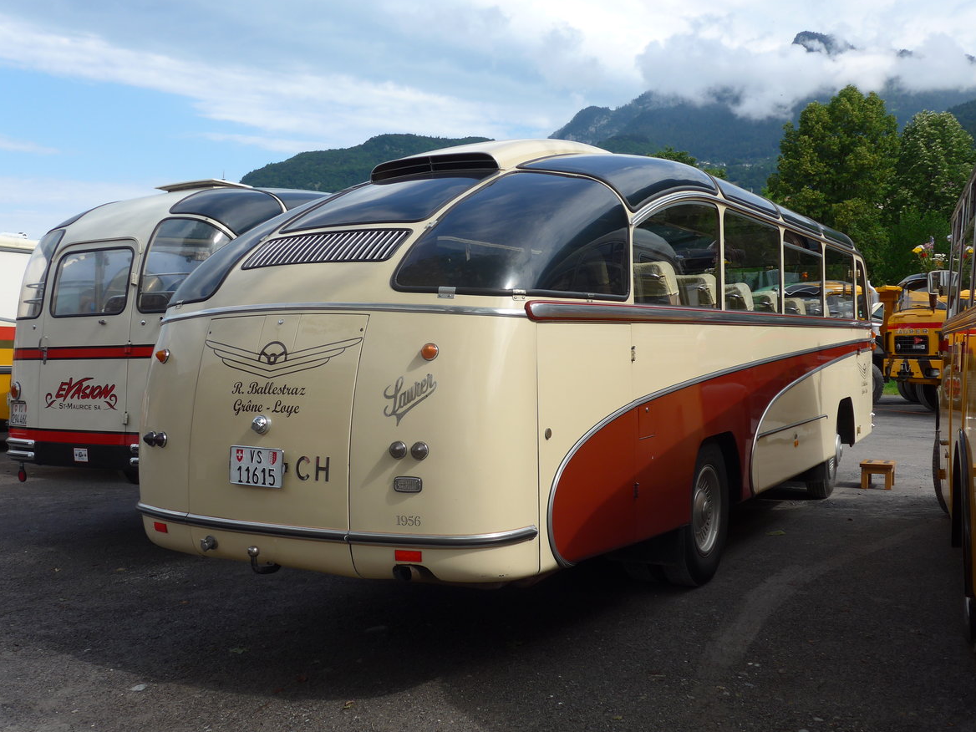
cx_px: 485
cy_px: 374
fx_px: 1043
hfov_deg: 50.1
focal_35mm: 37
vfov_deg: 38.7
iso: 80
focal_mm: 7.5
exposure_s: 1/1300
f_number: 2.8
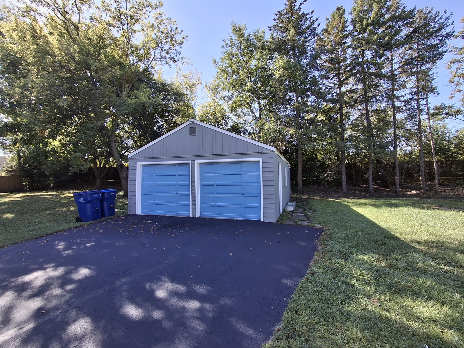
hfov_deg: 94.5
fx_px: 214
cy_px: 174
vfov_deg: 78.1
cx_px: 232
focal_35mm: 16
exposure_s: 1/476
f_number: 2.2
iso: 40
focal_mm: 1.64
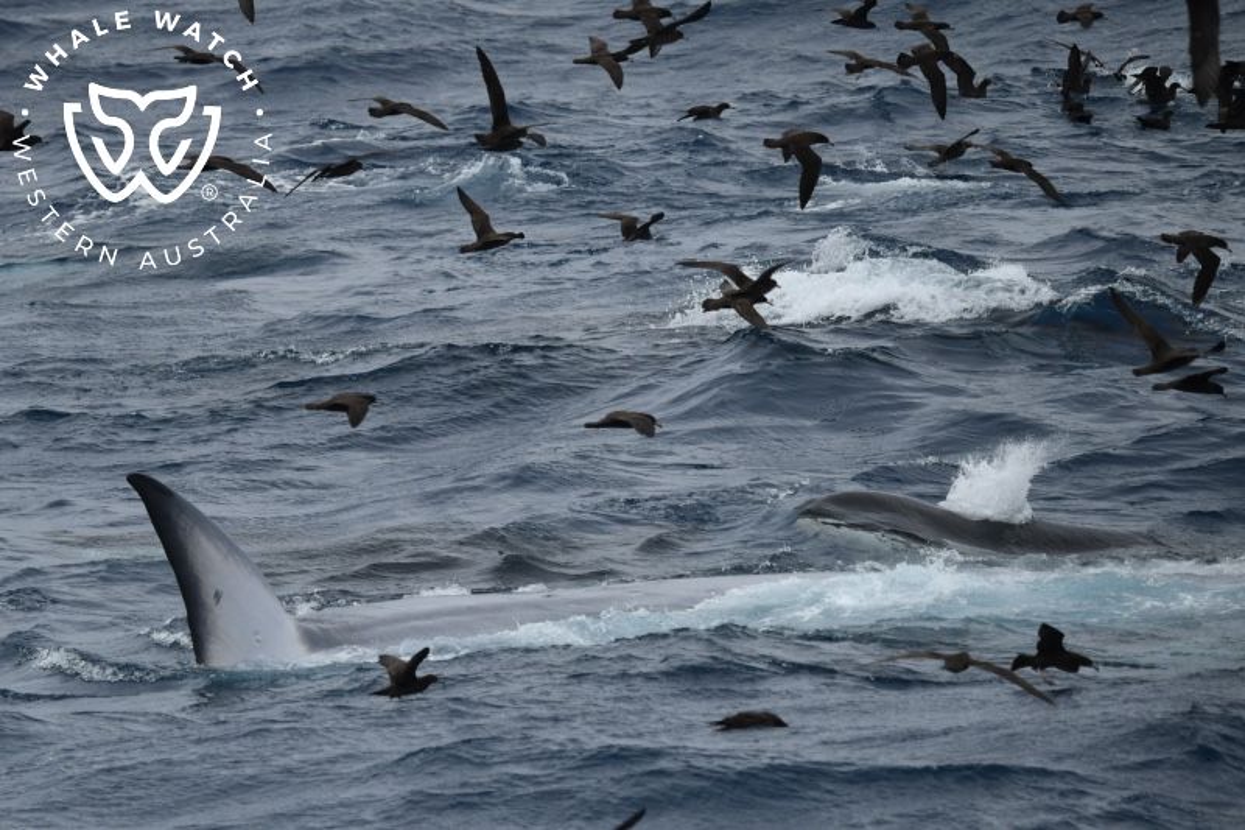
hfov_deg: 5.3
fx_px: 13484
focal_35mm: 390
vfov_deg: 3.5
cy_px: 415
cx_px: 622
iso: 1000
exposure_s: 1/8000
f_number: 6
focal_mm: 390
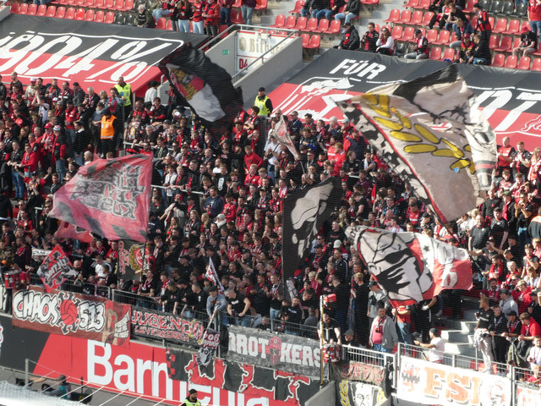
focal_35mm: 250
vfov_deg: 5.9
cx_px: 270
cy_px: 203
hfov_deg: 7.9
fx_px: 3907
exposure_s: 1/100
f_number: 5.6
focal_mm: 44.8
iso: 80
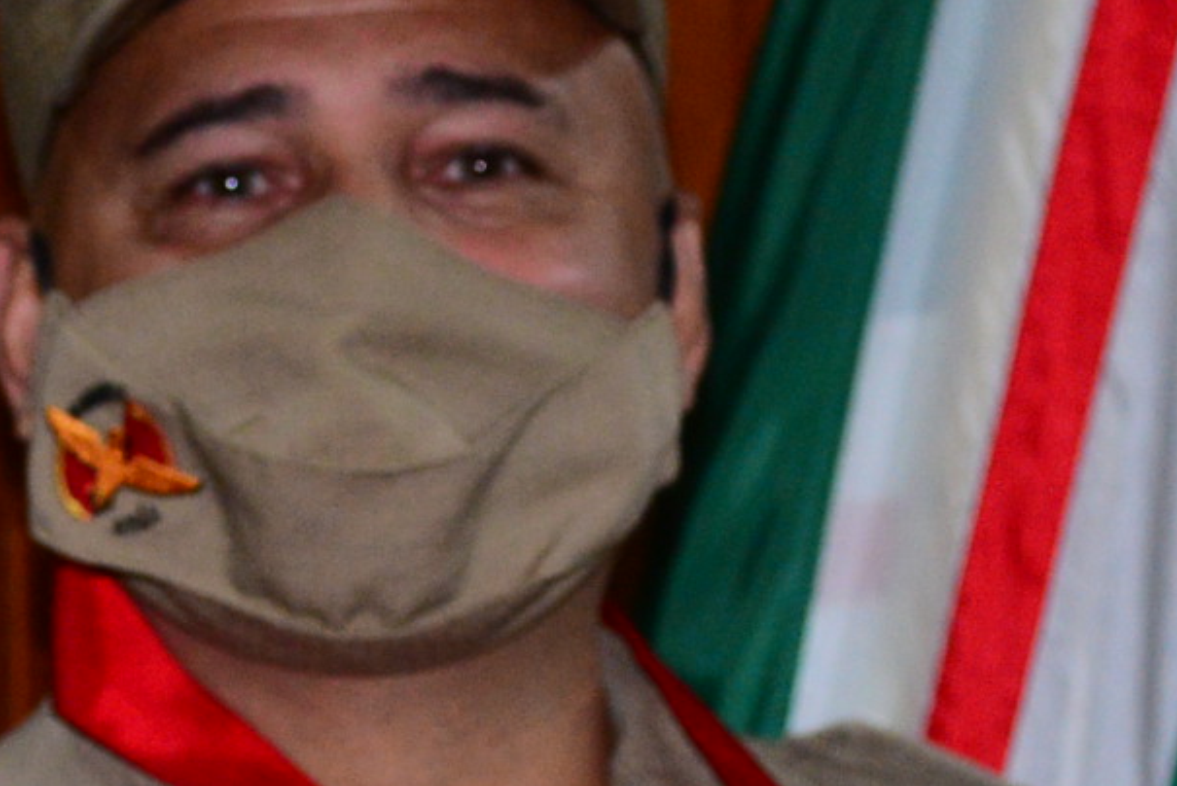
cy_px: 911
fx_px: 10728
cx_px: -331
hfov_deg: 6.2
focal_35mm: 328
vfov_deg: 4.2
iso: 1600
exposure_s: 1/125
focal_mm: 66
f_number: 4
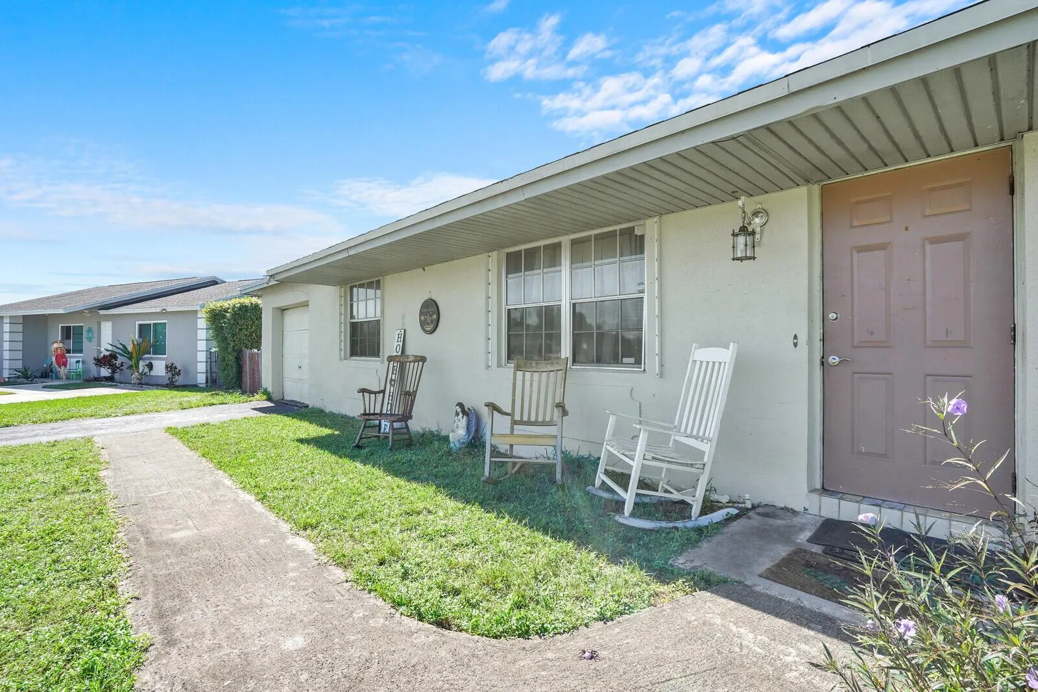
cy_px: 346
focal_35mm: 16
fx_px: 461
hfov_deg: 96.7
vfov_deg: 73.7
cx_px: 519
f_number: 8
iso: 800
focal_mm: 16
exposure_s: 1/640
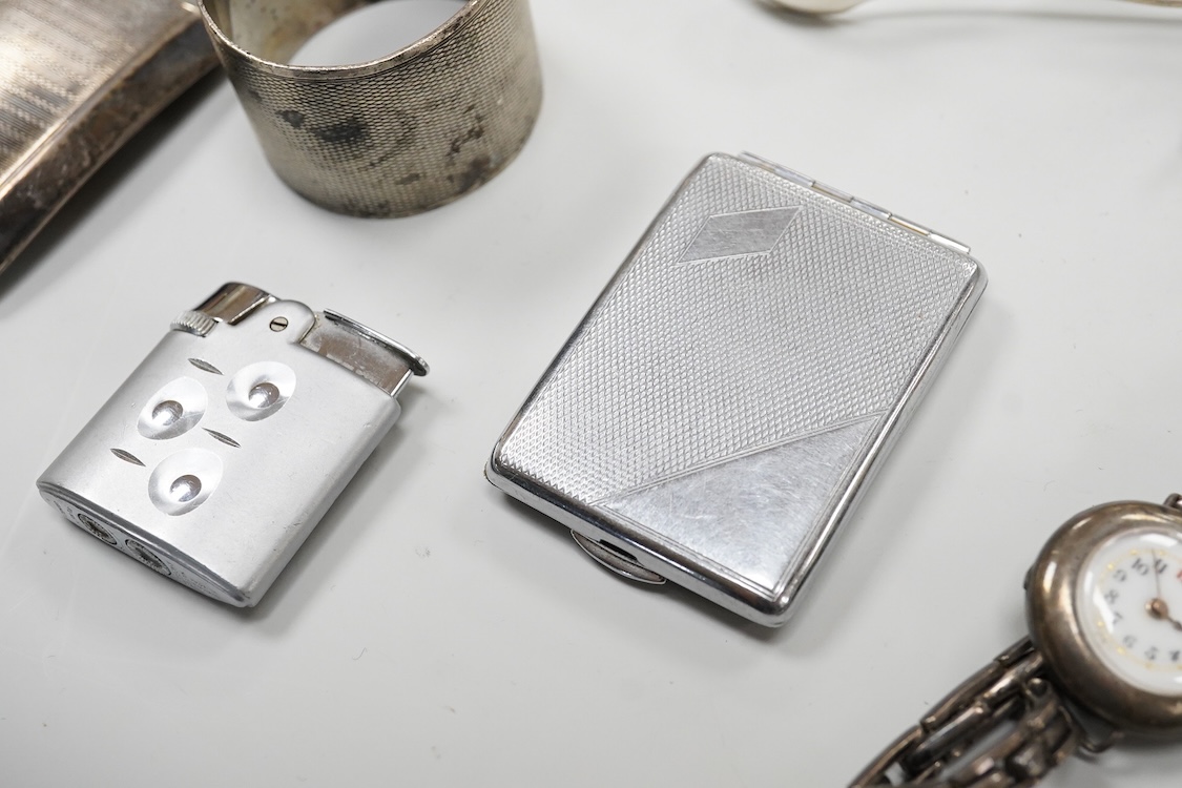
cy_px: 394
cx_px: 591
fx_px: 1477
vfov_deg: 29.9
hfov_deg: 43.6
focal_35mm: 45
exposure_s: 1/200
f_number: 10
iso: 2500
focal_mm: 30
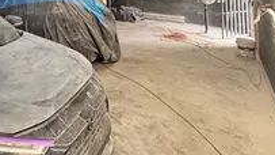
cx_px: 9
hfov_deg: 53.0
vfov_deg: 32.2
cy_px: -31
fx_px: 219
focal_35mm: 30
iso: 200
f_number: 2.2
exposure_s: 1/60
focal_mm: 2.22
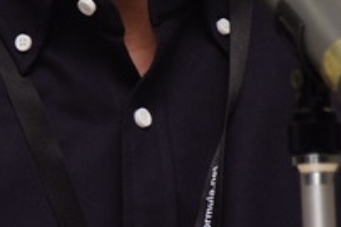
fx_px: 7539
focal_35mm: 796
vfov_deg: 1.7
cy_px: -164
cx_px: 95
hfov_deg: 2.6
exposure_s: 1/125
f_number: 5.6
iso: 400
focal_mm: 150
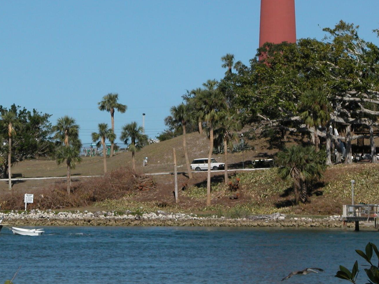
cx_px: 96
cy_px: 90
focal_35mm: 197
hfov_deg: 10.0
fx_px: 2157
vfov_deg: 7.5
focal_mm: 31.9
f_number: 6
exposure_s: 1/733
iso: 100
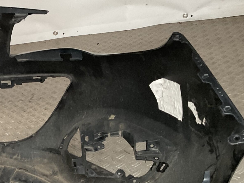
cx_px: 16
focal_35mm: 63
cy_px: 142
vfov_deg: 23.0
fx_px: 444
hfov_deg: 29.2
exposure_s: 1/50
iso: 125
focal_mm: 3
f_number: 1.8
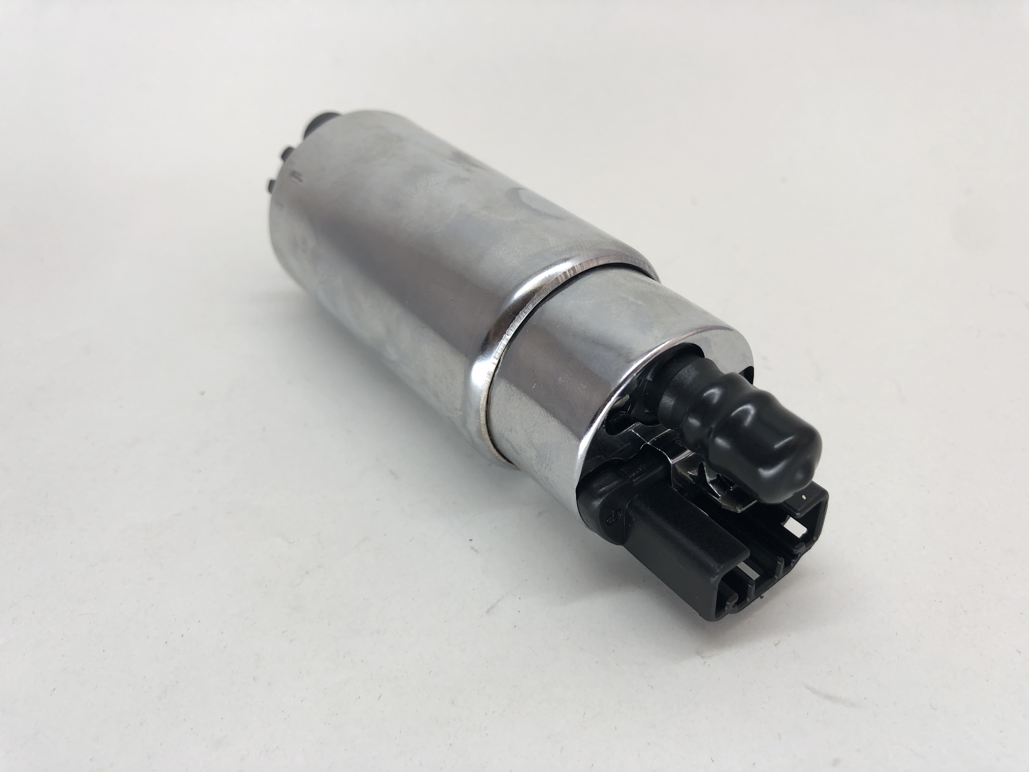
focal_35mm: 28
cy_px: 386
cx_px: 514
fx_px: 832
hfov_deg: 63.4
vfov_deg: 49.7
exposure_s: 1/120
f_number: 1.8
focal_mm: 4
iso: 40
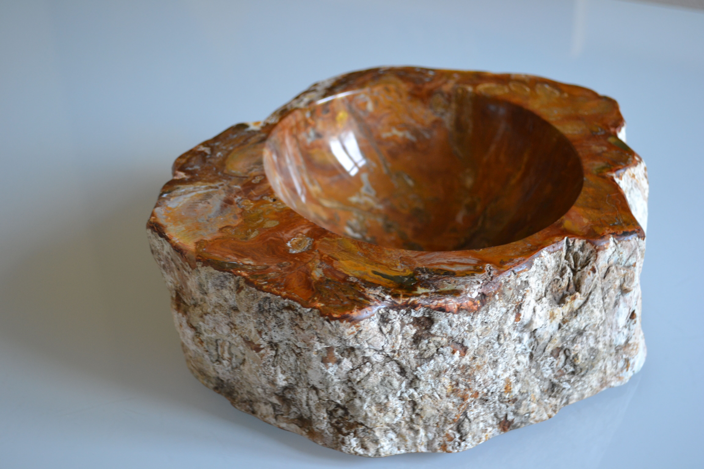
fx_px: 939
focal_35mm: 48
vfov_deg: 28.1
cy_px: 234
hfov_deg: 41.1
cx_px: 352
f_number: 4.8
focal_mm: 32
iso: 400
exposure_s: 1/15
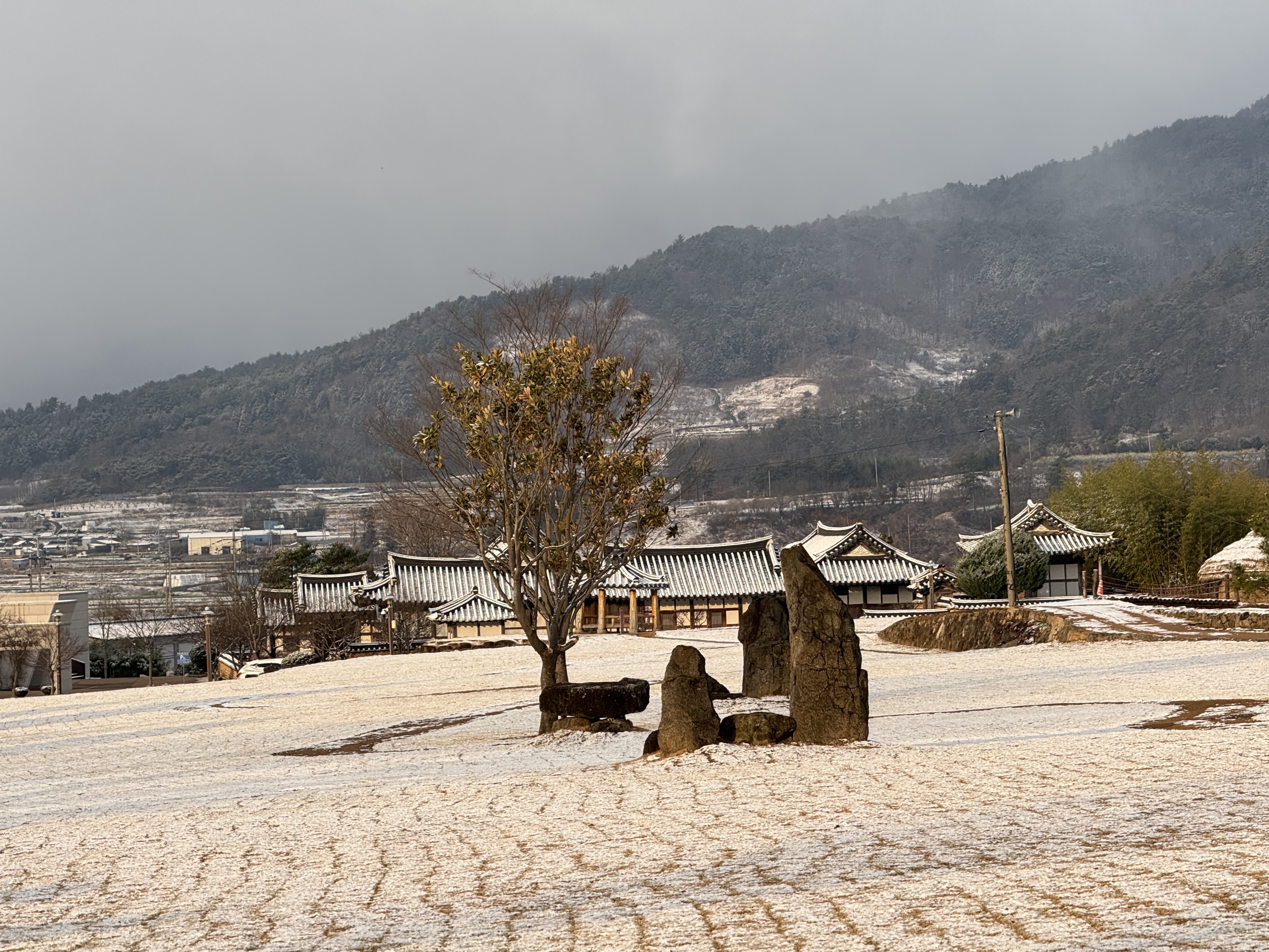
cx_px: 631
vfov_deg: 12.2
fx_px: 4436
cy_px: 476
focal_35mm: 121
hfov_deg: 16.3
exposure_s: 1/439
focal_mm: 15.66
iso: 64
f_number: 2.8
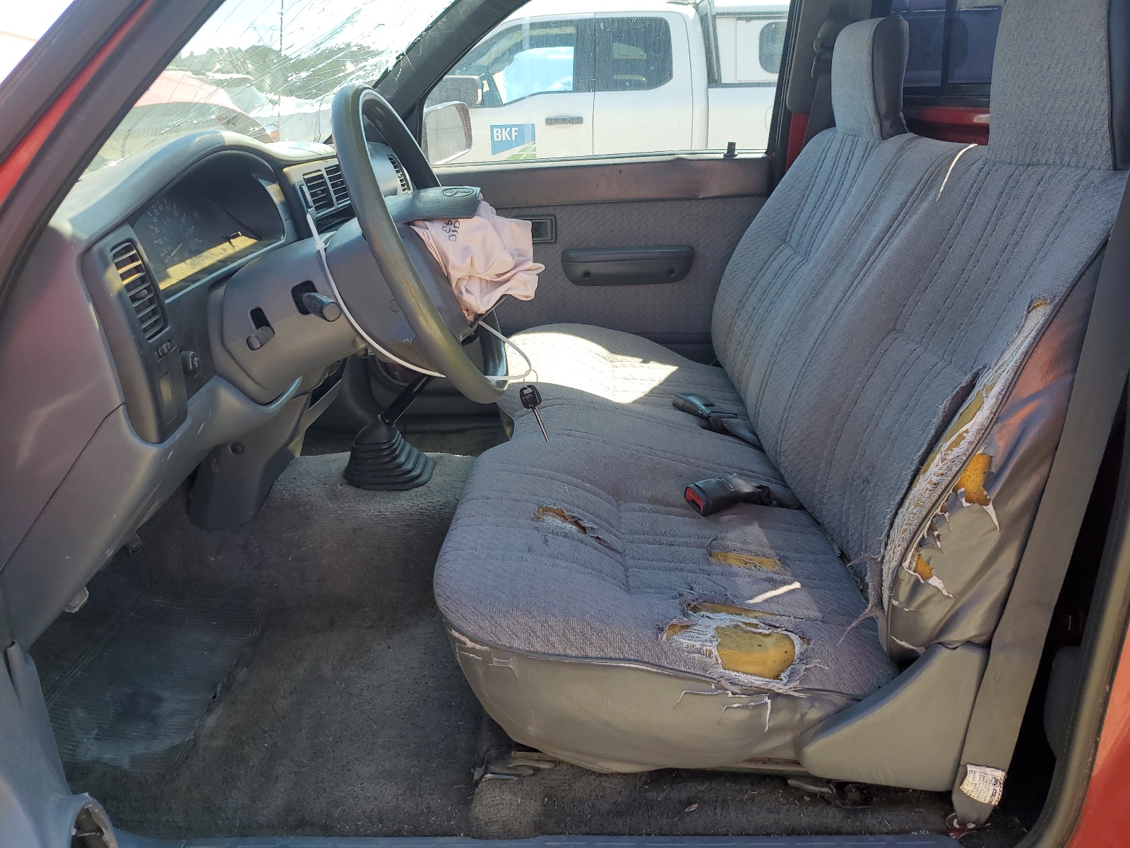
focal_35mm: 26
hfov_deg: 67.3
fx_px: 849
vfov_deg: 53.1
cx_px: 565
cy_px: 424
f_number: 1.5
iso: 50
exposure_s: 1/625
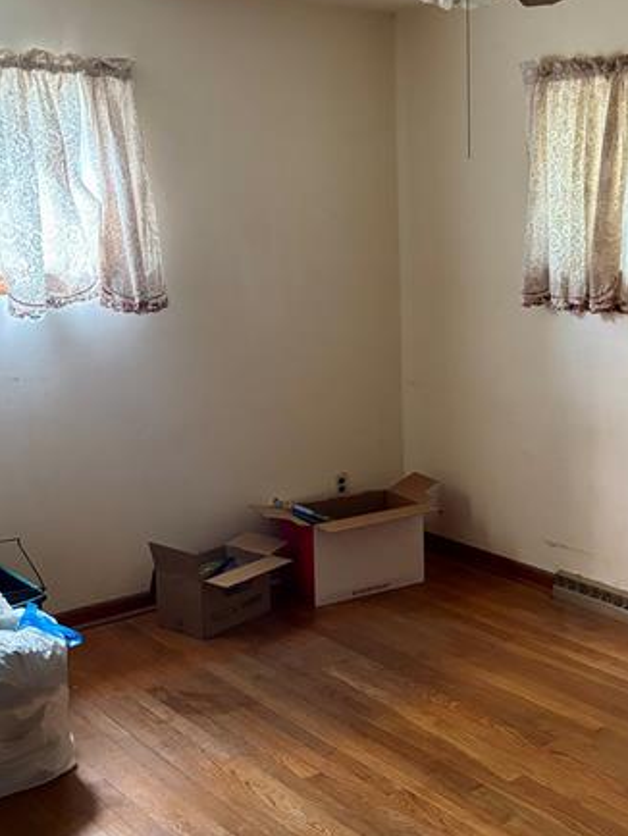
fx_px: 1112
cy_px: 378
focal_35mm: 46
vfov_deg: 41.2
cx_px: 491
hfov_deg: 30.9
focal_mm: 5.96
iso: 400
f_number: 1.6
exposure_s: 1/40
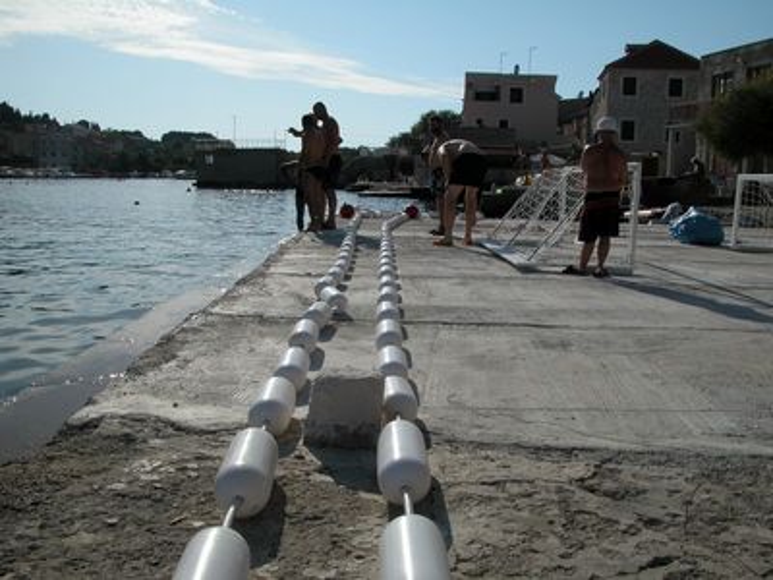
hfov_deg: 54.0
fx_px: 759
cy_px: 290
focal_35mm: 34
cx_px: 386
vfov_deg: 41.8
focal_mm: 8.9
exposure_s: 1/645
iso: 100
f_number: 8
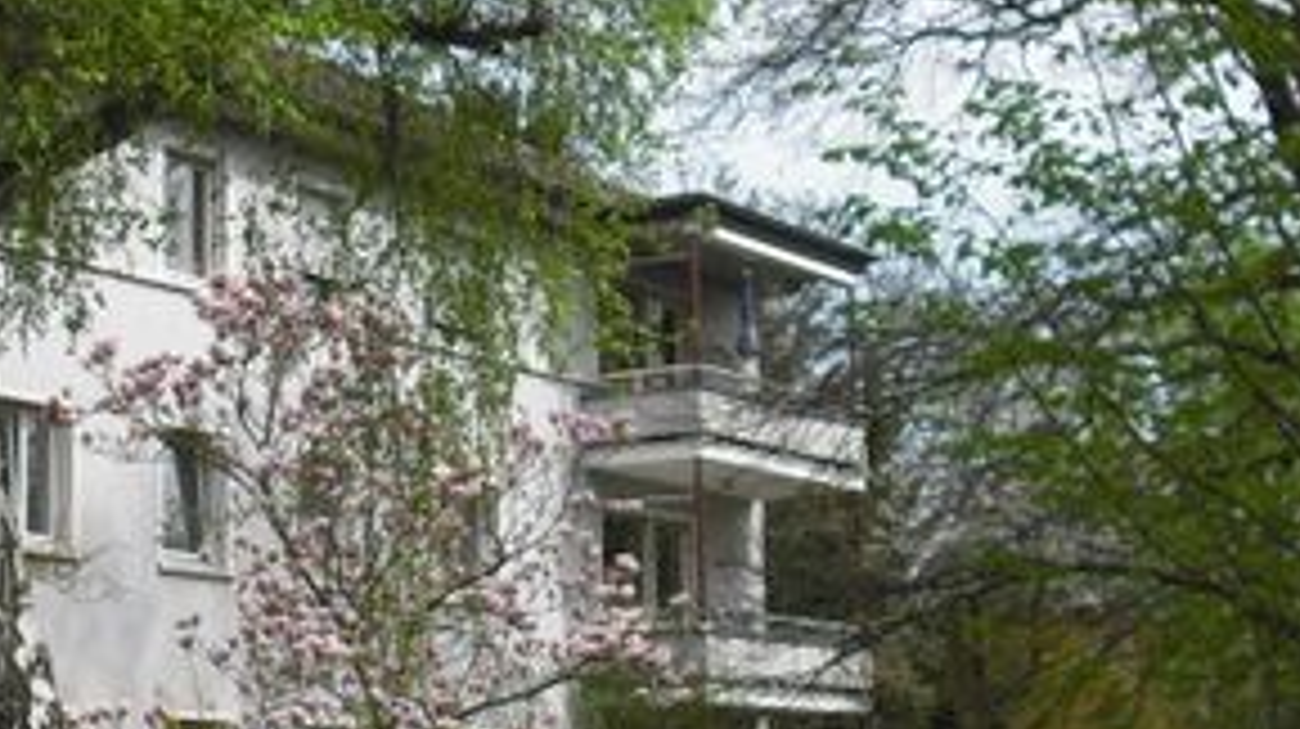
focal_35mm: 86
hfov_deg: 24.6
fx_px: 2962
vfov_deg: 14.0
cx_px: 396
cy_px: 428
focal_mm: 6.2
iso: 64
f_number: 5.6
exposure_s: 1/200
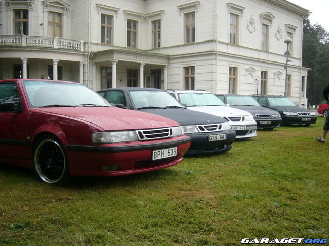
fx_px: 333
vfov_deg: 40.7
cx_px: 164
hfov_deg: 52.6
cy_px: 123
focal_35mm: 35
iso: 50
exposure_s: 1/100
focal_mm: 5.8
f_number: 2.8
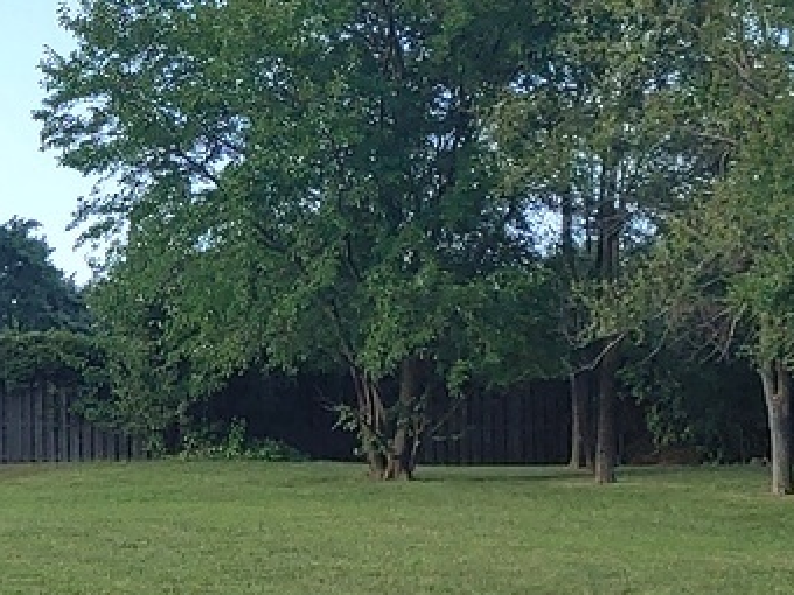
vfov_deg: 13.9
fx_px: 2431
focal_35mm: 106
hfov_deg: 16.3
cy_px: 425
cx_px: -528
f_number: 1.5
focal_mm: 4.23
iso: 50
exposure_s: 1/1667
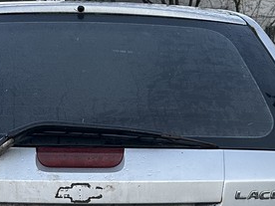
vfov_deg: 16.2
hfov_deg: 21.9
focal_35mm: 89
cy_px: 216
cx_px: 89
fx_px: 707
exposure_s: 1/60
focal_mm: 6.86
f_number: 1.78
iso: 320
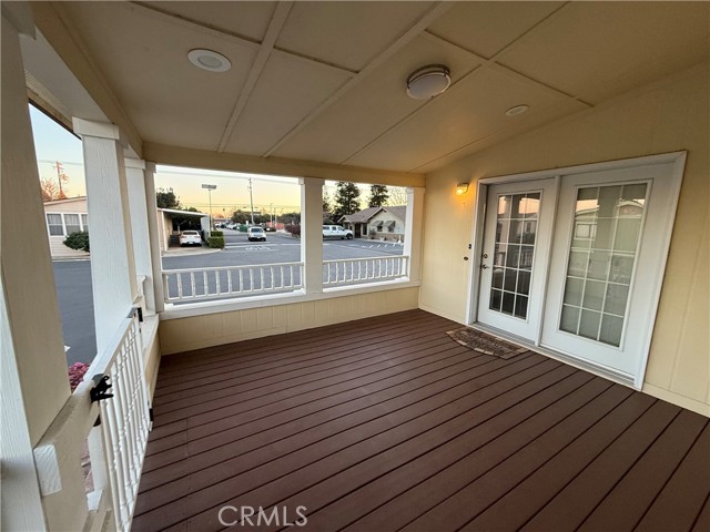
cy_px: 266
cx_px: 355
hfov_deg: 102.1
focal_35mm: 14
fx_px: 287
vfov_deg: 85.7
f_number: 2.2
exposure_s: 1/99
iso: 160
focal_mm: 2.22
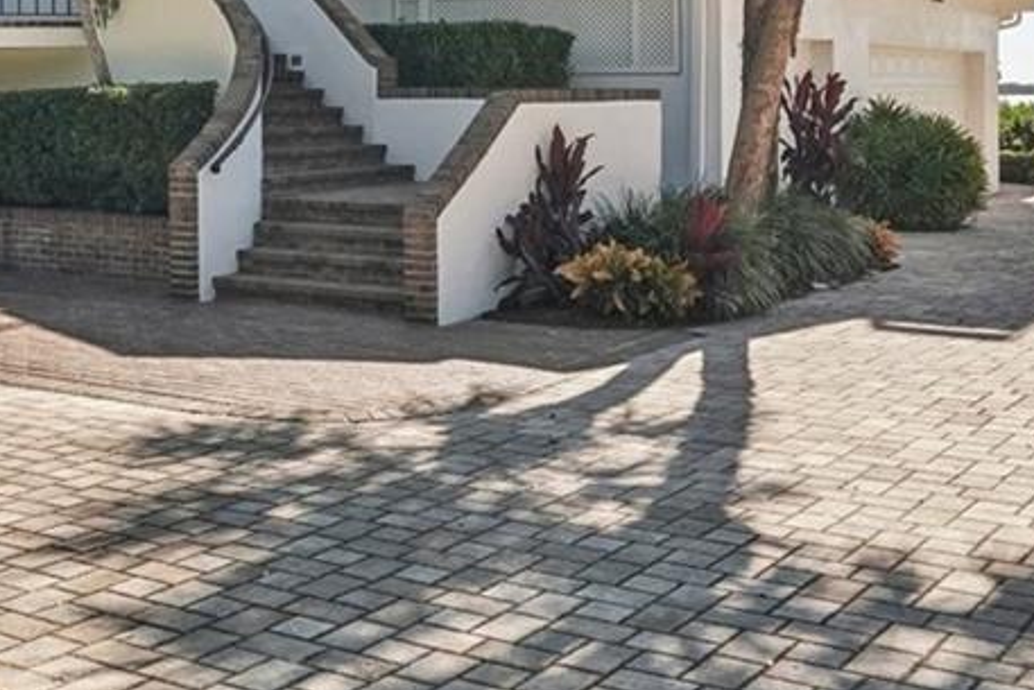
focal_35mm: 56
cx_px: 272
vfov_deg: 23.5
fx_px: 1609
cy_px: 66
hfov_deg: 34.9
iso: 400
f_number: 8
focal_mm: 16
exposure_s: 1/800
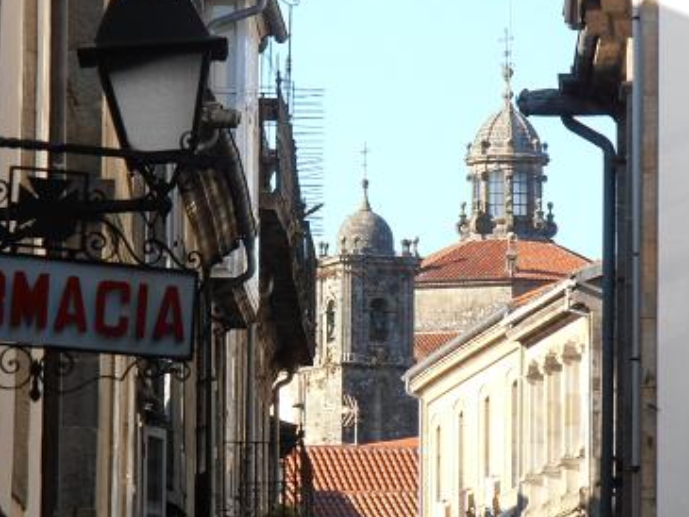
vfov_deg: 4.3
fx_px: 6909
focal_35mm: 347
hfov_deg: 5.7
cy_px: 228
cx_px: 323
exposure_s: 1/200
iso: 100
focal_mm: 42.54
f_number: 5.7
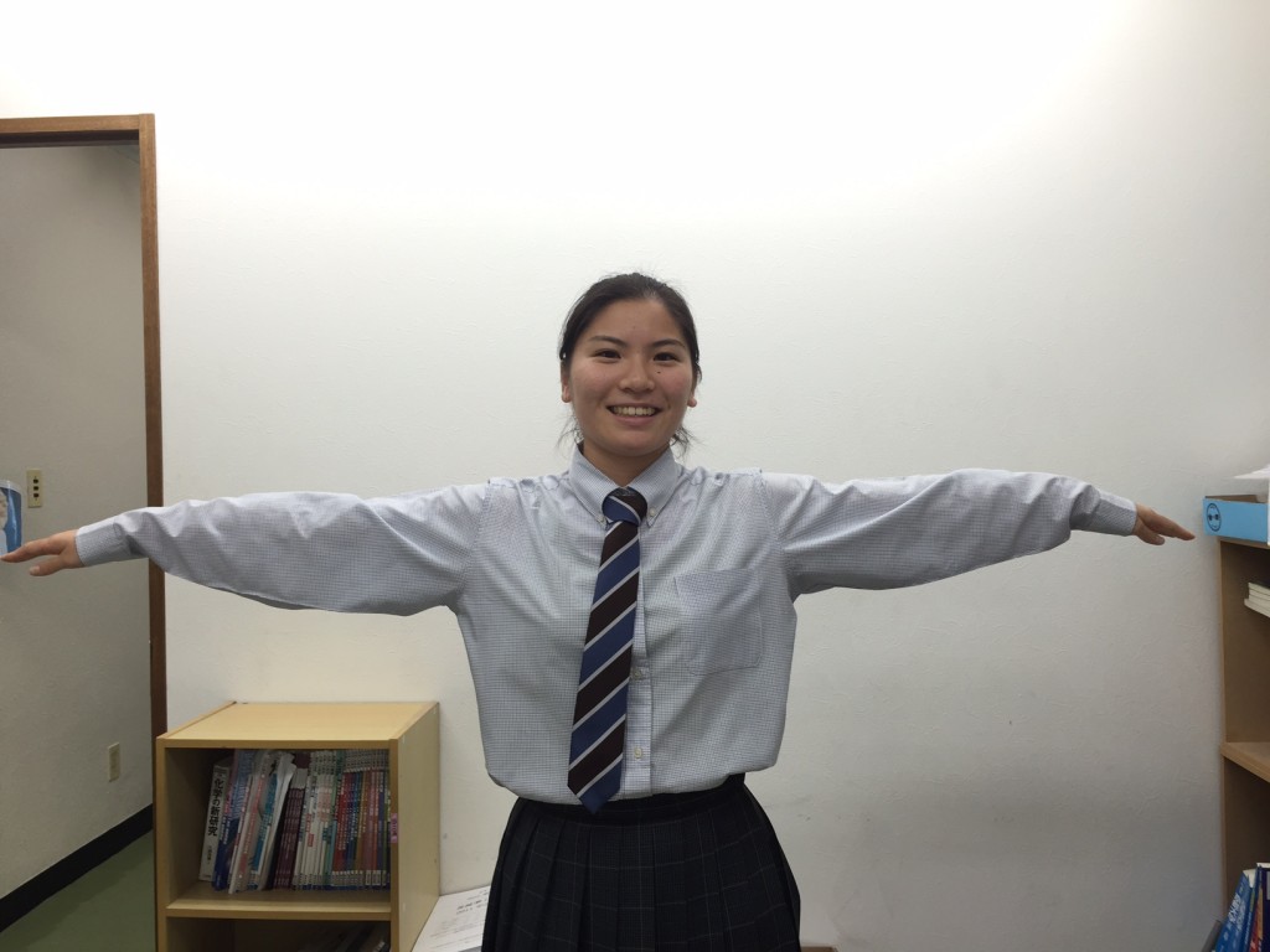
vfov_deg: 48.2
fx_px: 1064
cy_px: 476
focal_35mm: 29
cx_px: 635
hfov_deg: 61.7
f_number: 2.2
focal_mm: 4.15
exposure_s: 1/60
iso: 40
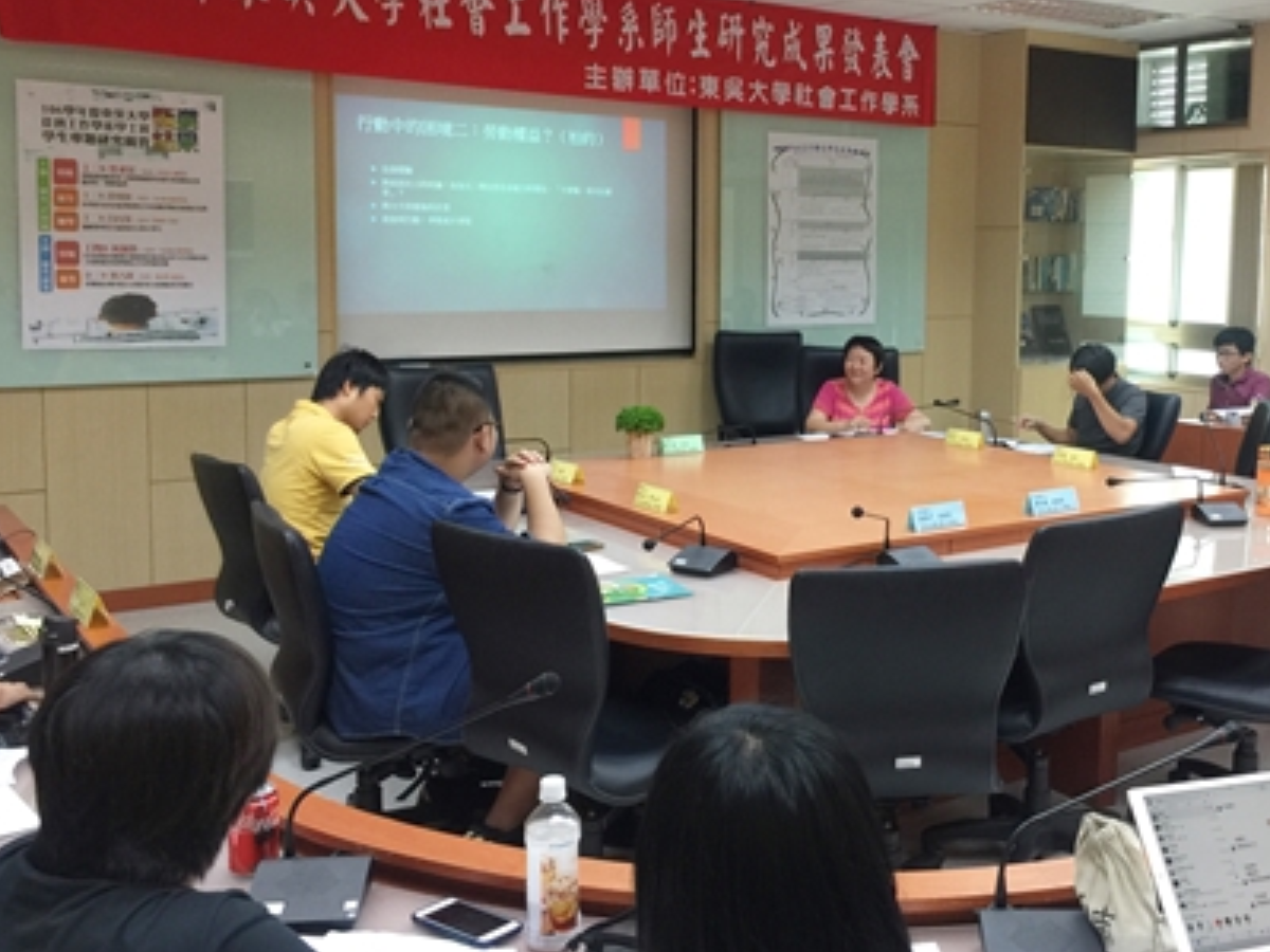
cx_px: 813
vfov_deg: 37.6
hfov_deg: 48.4
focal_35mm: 38
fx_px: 1394
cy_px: 395
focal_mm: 4.15
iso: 50
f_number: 2.2
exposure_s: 1/30
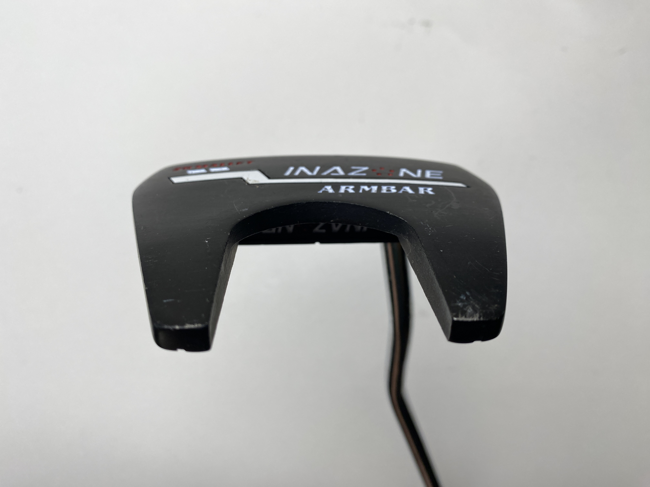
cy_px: 244
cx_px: 325
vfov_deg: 53.1
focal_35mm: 26
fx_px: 488
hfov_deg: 67.3
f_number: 1.8
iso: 32
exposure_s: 1/384
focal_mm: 4.25
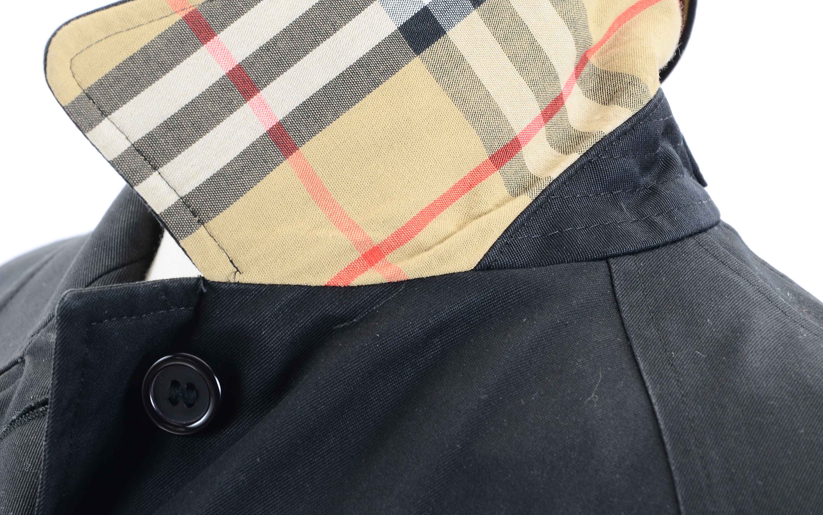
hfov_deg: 12.1
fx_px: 3881
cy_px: 173
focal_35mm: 173
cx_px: 328
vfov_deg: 7.6
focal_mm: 90
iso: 400
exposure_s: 1/80
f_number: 10
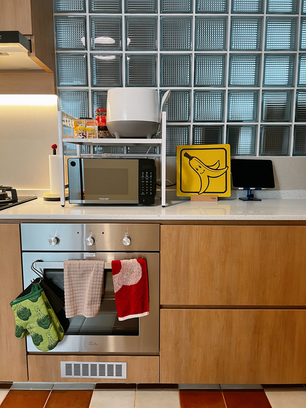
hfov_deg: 53.1
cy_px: 204
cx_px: 153
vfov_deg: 67.3
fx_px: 306
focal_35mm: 26
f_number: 1.5
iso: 100
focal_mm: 5.7
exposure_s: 1/50
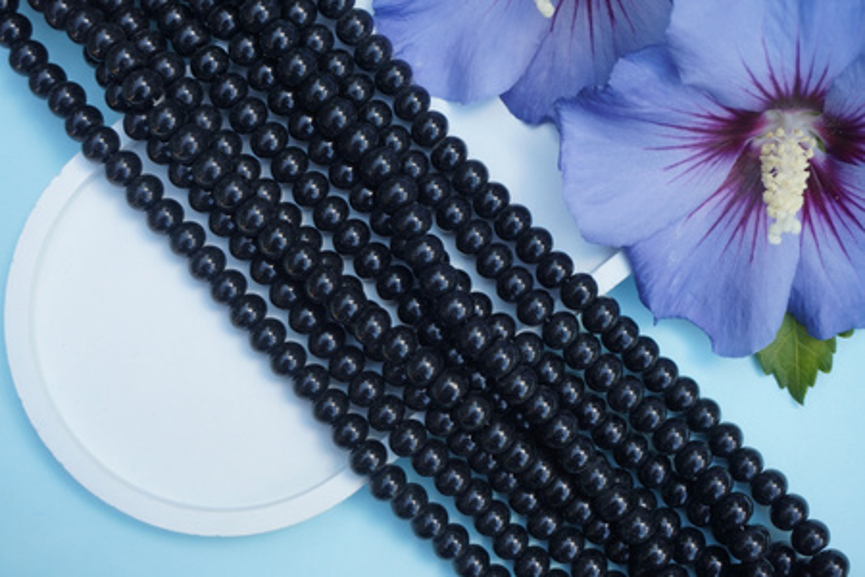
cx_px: 432
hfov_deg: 40.0
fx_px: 1189
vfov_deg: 27.3
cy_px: 288
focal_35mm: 50
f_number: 5.6
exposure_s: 1/60
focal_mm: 33
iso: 100
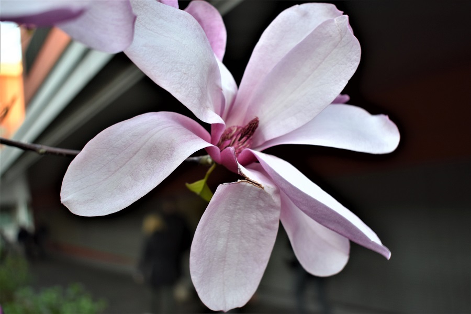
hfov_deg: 47.9
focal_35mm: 40
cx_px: 236
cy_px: 157
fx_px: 530
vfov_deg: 33.0
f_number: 4
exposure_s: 1/60
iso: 400
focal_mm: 27
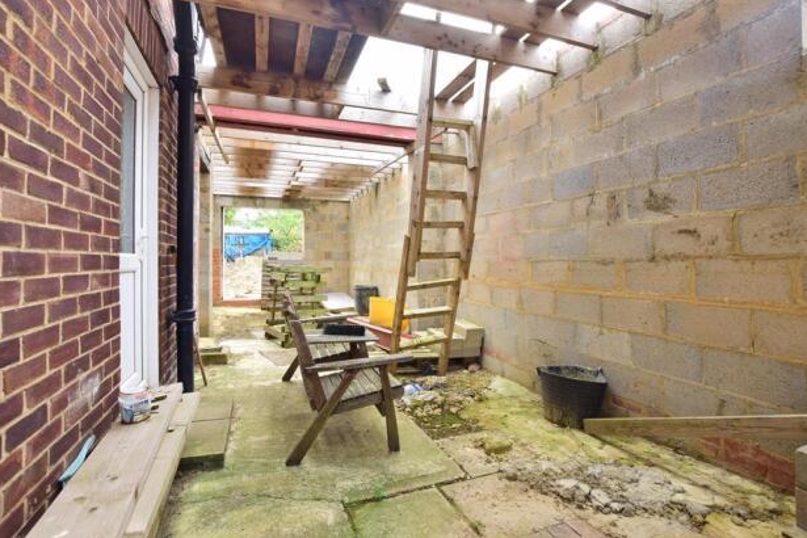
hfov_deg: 96.7
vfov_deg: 73.7
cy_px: 254
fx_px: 359
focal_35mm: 16
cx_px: 402
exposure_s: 1/40
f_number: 10
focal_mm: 10
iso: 400
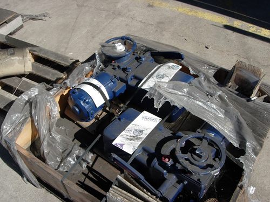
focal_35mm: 38
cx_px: 135
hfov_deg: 49.0
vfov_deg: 37.7
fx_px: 296
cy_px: 101
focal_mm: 7.8
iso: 79
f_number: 4.8
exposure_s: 1/724
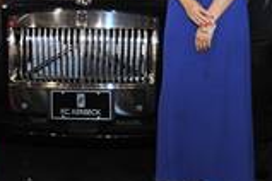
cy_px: -15
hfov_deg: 24.4
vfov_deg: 16.0
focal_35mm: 83
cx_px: 92
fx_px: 627
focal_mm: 24
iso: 1250
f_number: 9
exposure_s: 1/40
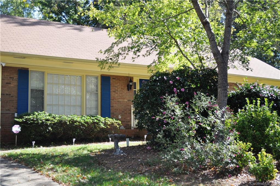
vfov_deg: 25.7
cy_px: 93
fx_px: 408
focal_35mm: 52
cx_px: 140
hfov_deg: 37.9
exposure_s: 1/200
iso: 200
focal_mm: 35
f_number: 5
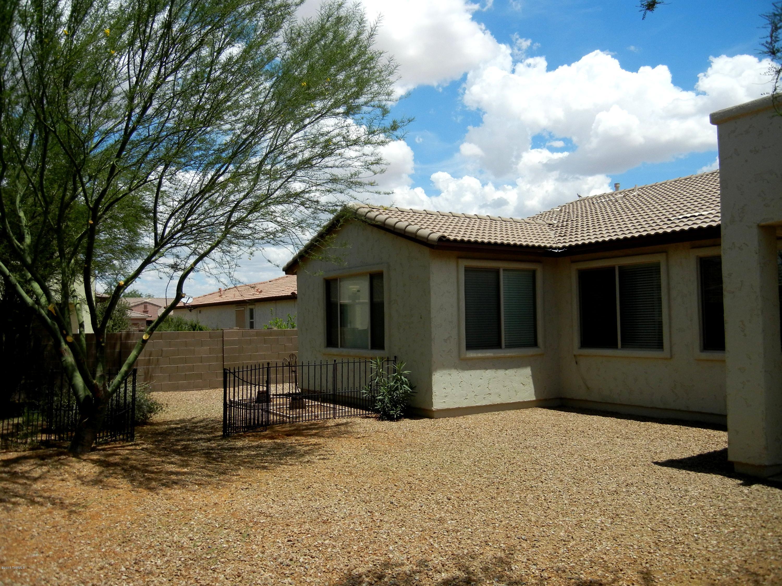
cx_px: 391
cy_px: 293
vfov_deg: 46.8
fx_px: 678
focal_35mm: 30
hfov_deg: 60.0
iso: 160
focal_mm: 5.4
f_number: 7
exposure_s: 1/641
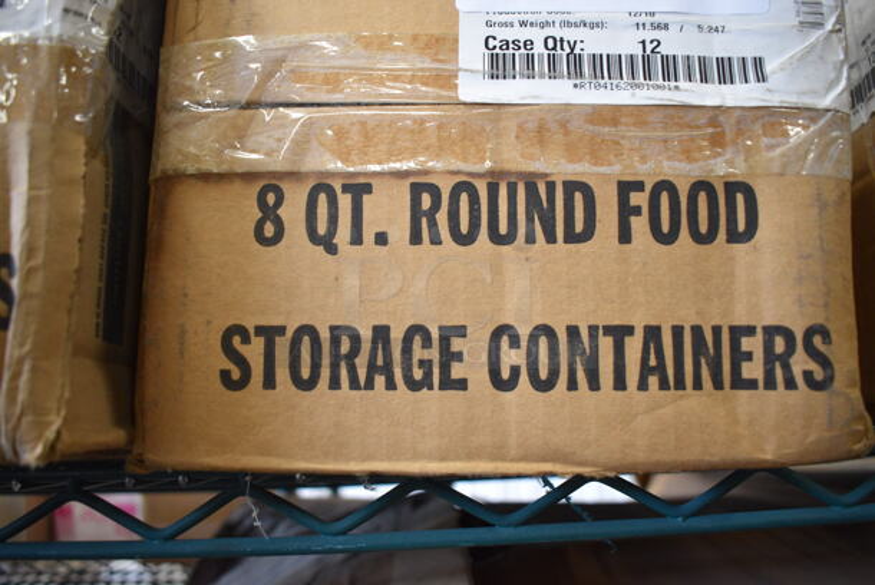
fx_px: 730
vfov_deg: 43.7
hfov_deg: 61.9
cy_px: 292
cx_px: 438
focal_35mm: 30
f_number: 4
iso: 1000
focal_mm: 20
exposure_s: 1/60
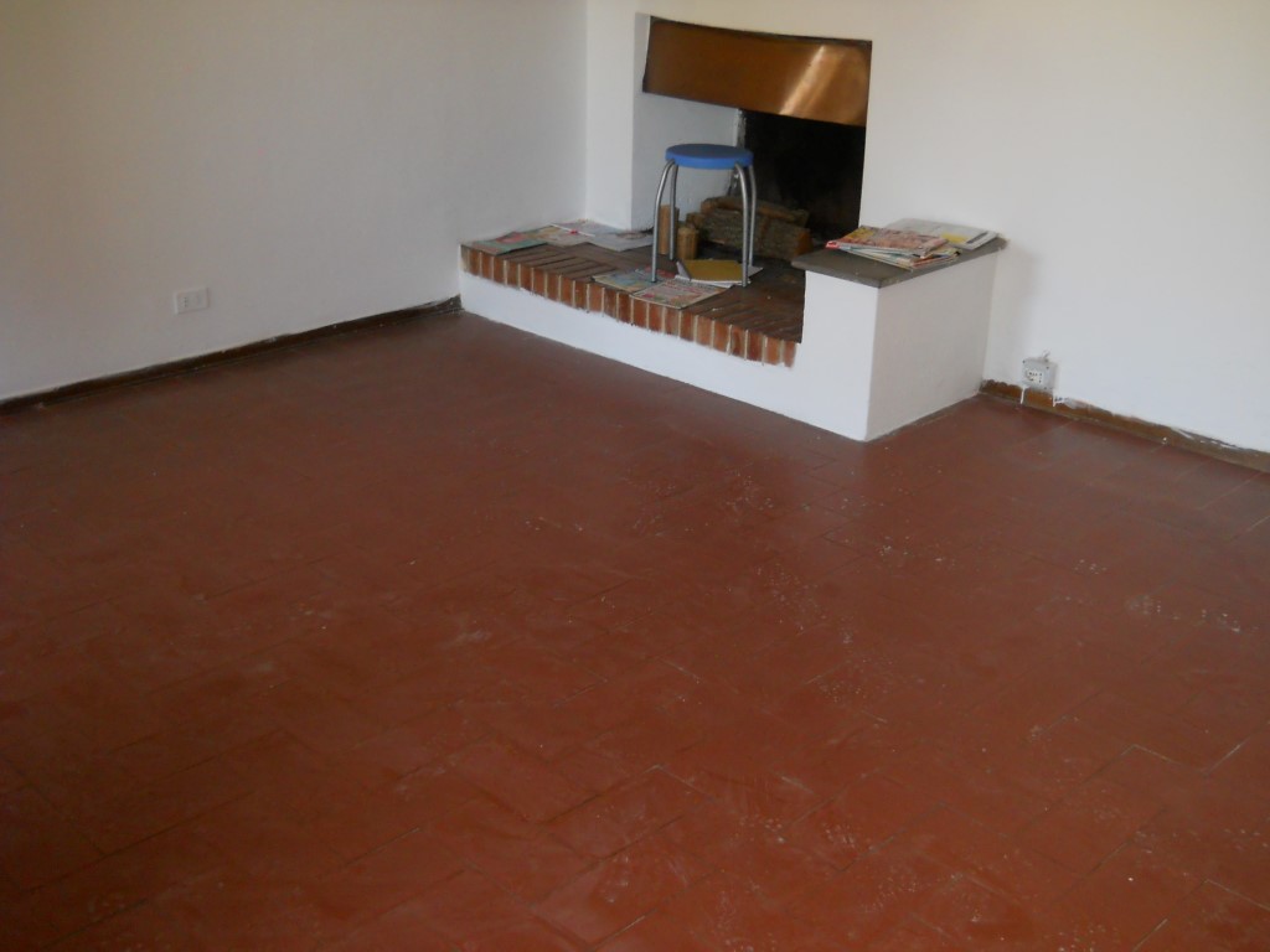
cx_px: 635
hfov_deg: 45.8
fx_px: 1504
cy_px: 476
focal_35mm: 41
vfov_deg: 35.1
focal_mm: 6.72
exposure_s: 1/30
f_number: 3.1
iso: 250
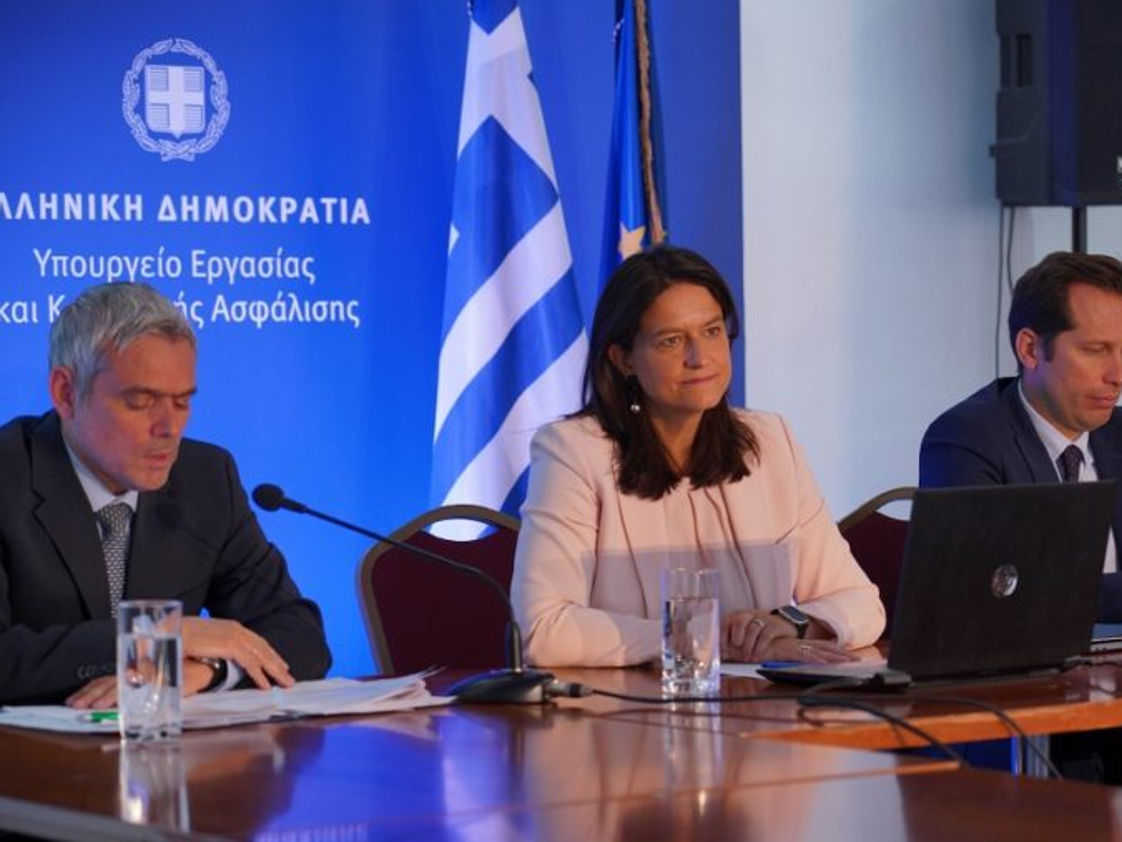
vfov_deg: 12.9
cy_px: 419
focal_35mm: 115
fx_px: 3729
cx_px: 613
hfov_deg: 17.1
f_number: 4
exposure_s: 1/125
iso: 800
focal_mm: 105
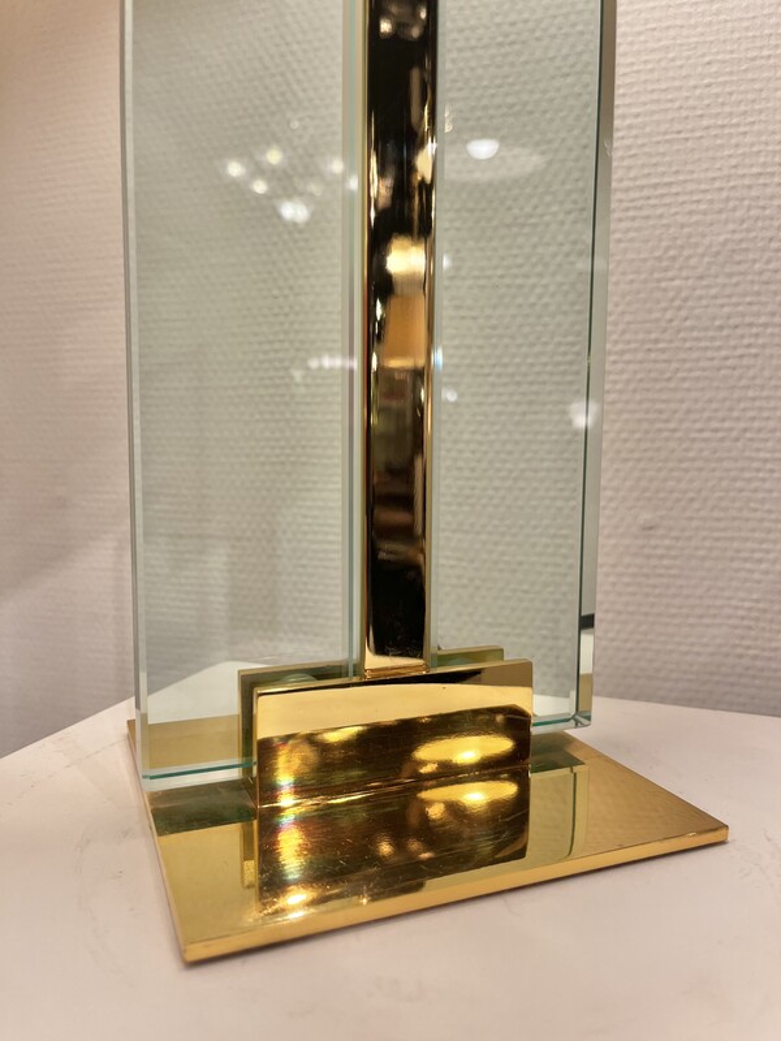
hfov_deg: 53.1
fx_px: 782
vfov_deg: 67.3
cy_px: 520
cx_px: 390
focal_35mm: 26
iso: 32
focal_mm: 5.1
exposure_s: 1/108
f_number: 1.6
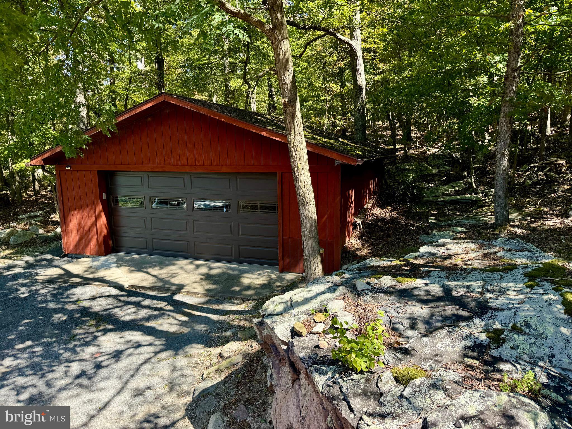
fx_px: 397
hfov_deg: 71.6
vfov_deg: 56.8
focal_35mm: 24
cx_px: 286
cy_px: 214
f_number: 1.78
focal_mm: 6.76
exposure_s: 1/470
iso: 80
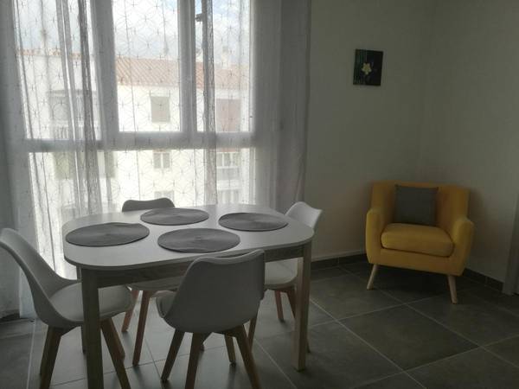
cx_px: 260
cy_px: 194
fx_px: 405
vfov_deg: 51.4
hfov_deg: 65.3
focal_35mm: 27
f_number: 2
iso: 80
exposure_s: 1/100
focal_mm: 4.04
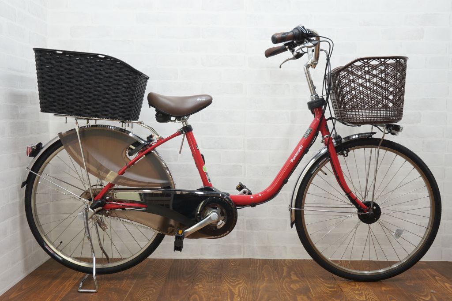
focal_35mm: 38
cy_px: 150
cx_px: 226
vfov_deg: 35.5
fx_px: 471
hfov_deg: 51.3
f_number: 13
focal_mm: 25
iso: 250
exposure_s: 1/6
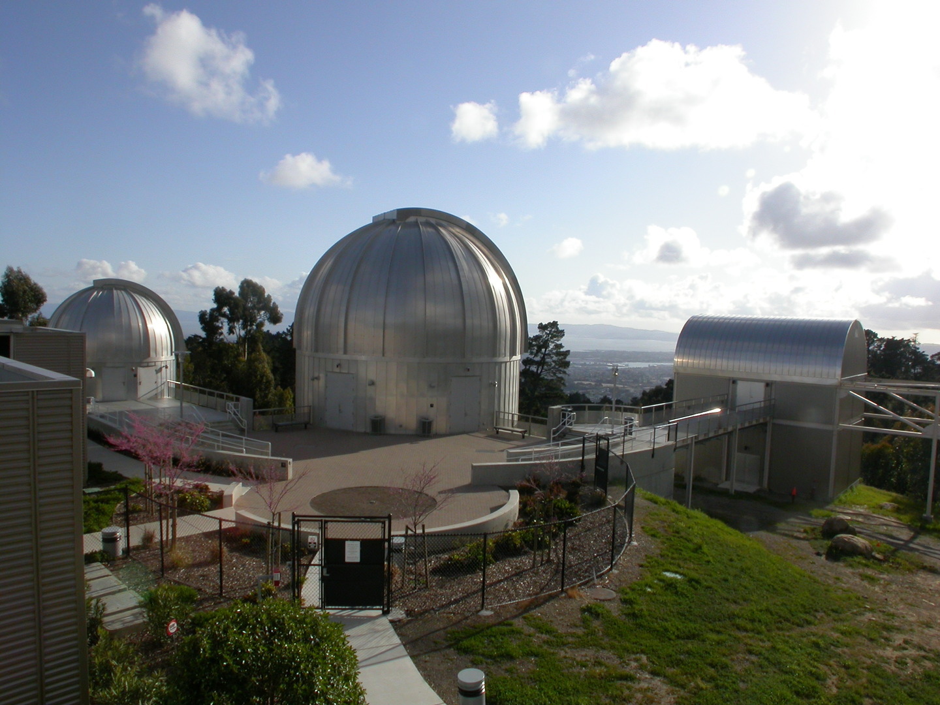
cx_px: 470
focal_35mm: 38
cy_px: 352
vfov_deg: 37.7
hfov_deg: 49.0
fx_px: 1032
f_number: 7.5
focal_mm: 7.85
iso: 100
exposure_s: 1/459
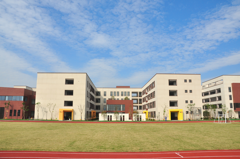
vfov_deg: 47.8
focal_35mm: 27
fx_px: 180
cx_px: 120
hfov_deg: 67.4
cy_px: 80
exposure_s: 1/320
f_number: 10
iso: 200
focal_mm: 18
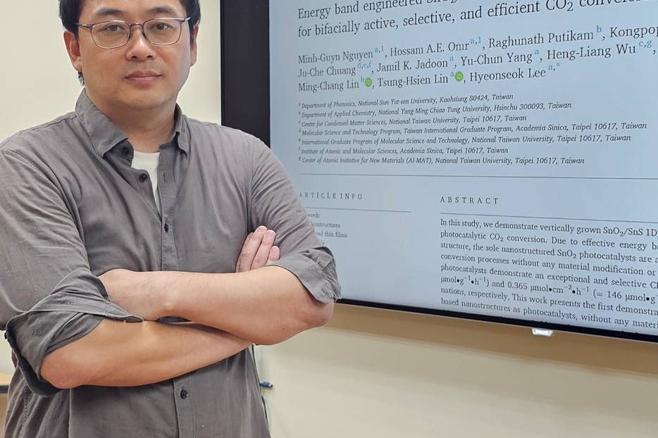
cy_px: 166
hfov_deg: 47.3
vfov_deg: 32.5
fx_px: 749
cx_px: 378
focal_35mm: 41
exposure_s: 1/120
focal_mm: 6.3
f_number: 1.7
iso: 200
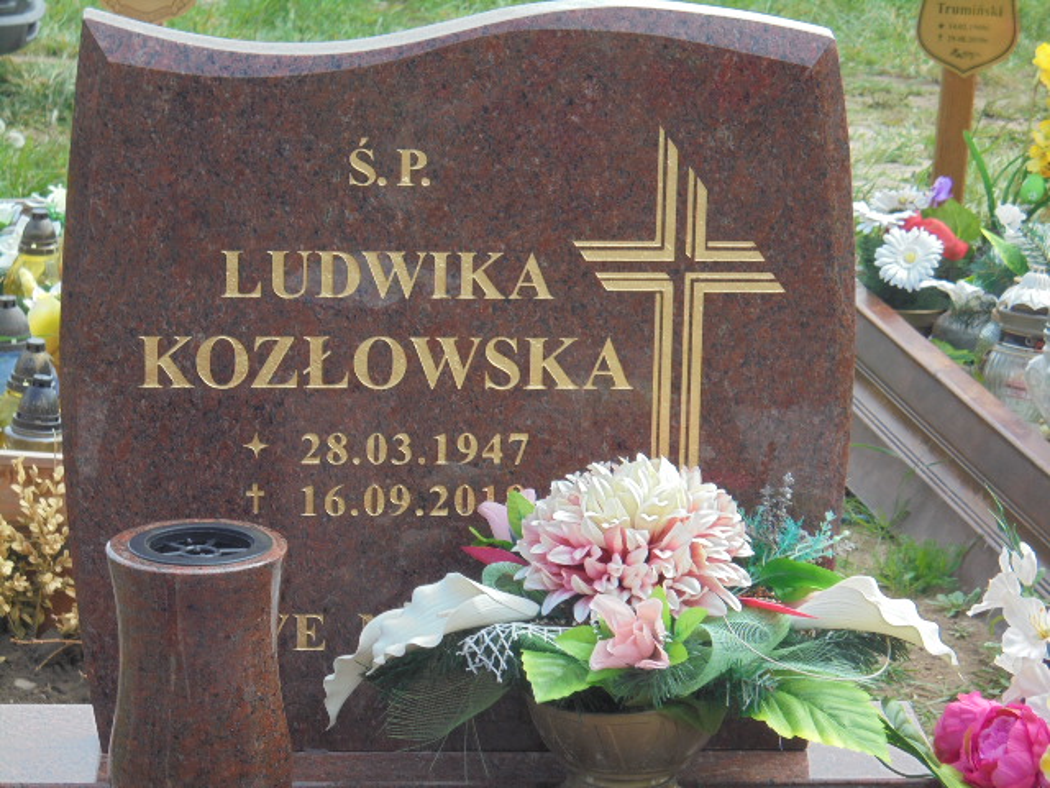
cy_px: 394
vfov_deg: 12.1
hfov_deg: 16.1
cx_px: 525
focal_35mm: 122
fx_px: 3701
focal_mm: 21.8
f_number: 5.6
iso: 100
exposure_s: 1/160
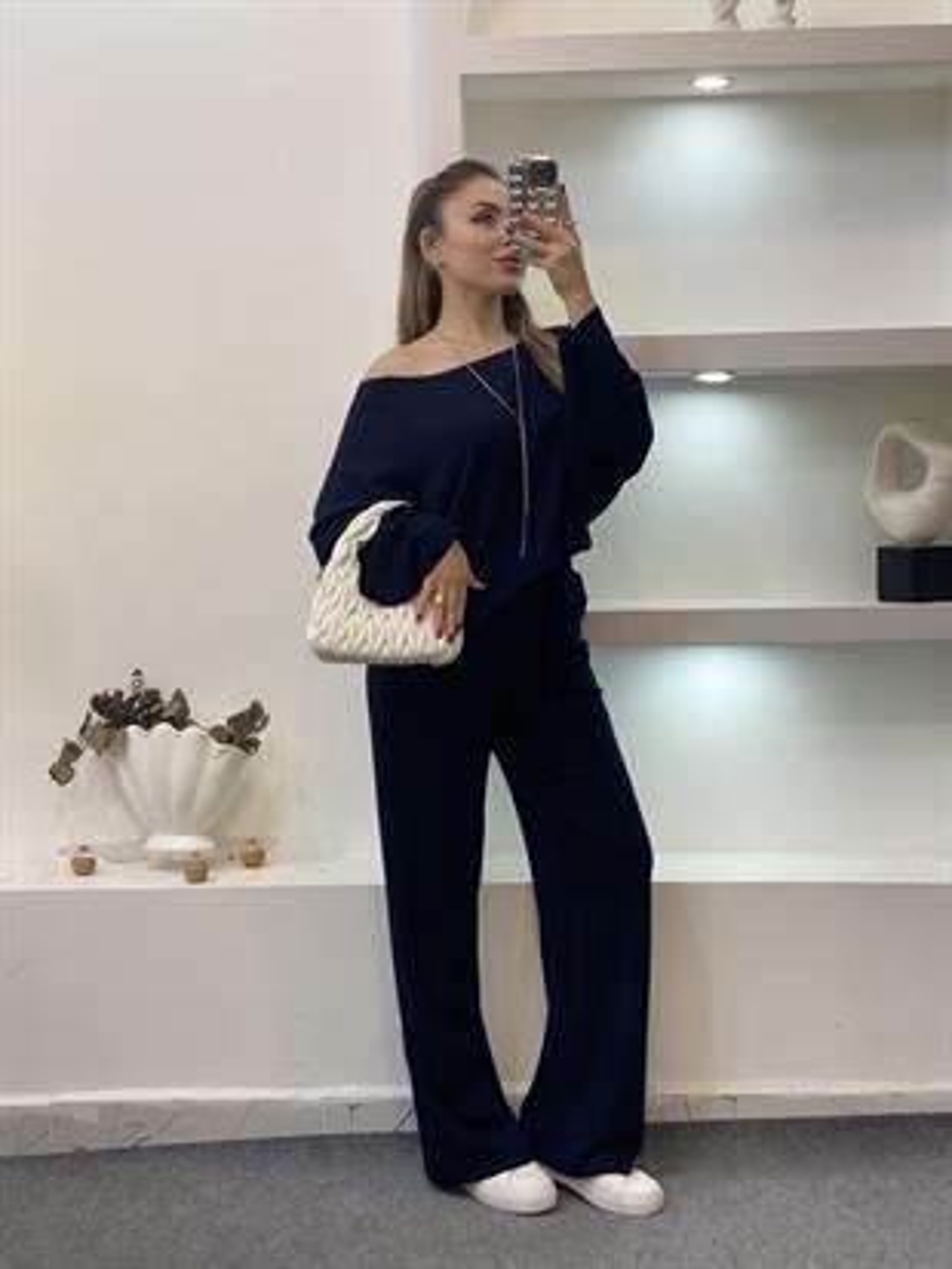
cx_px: 476
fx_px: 1906
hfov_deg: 28.0
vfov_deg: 36.8
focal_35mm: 52
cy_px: 634
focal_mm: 6
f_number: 2
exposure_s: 1/100
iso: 80
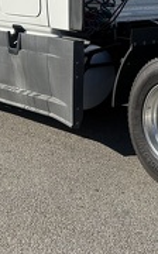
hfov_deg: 14.4
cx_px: 231
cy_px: -21
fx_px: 587
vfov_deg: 23.0
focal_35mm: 85
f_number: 1.78
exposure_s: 1/6173
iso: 80
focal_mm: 6.76
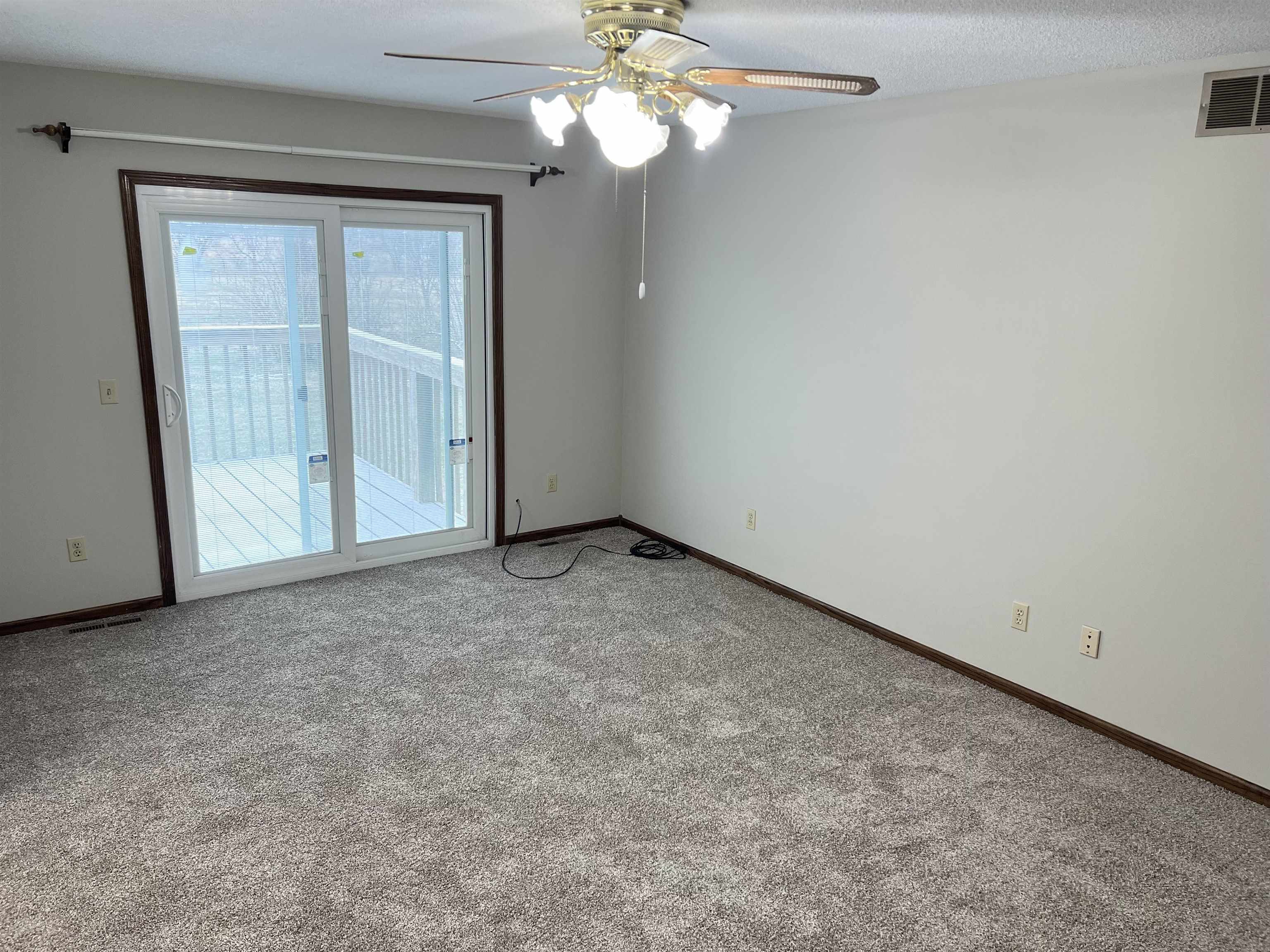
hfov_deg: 67.3
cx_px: 635
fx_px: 954
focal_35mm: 26
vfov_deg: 53.1
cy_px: 476
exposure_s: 1/120
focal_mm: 5.7
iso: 125
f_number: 1.5
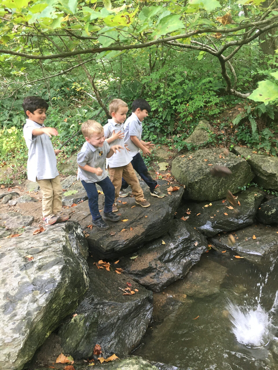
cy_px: 185
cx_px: 139
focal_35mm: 29
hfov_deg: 48.2
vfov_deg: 61.7
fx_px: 311
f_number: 2.2
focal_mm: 4.15
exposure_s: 1/30
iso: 40
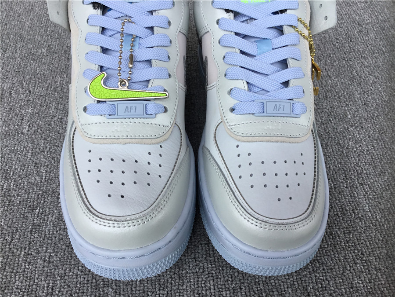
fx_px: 354
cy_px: 148
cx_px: 198
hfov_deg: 58.4
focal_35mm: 31
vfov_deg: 45.4
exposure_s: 1/392
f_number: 2.4
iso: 25
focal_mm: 3.3
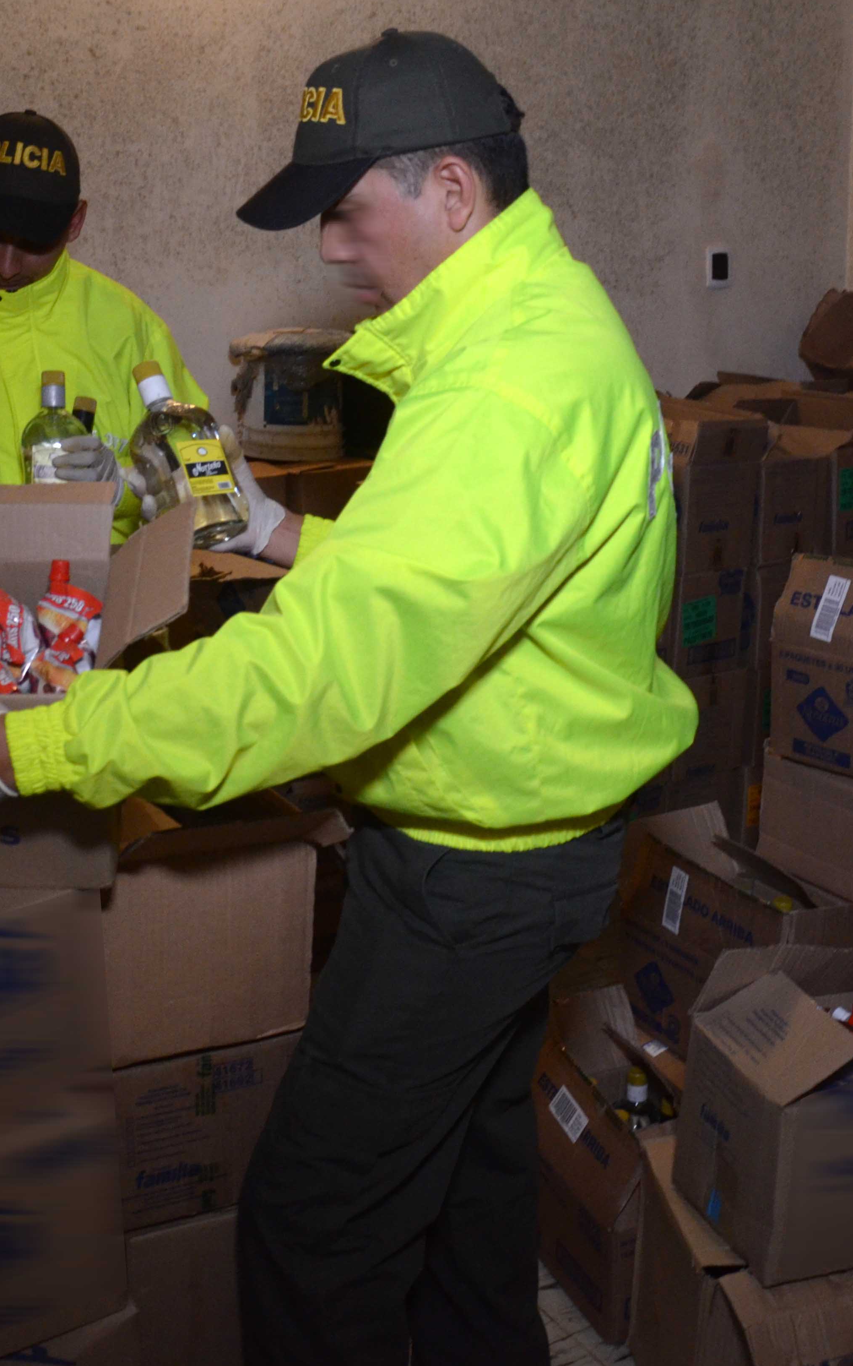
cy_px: 686
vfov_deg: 22.3
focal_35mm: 93
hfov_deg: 14.0
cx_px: 249
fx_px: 3459
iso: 1600
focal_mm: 40
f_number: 4.5
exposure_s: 1/125
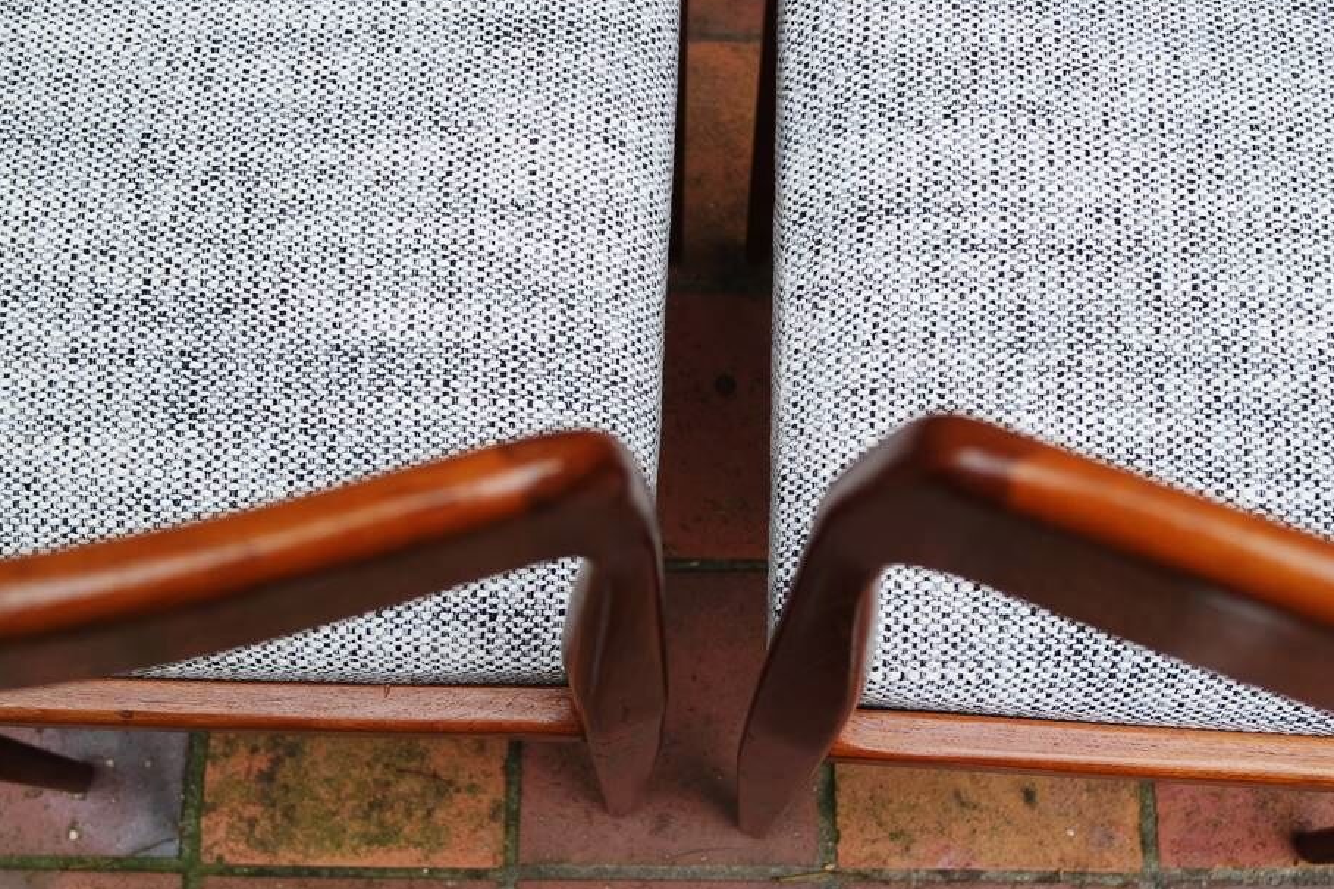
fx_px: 1408
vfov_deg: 34.9
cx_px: 655
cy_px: 544
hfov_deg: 50.7
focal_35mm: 38
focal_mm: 20
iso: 200
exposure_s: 1/40
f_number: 3.5
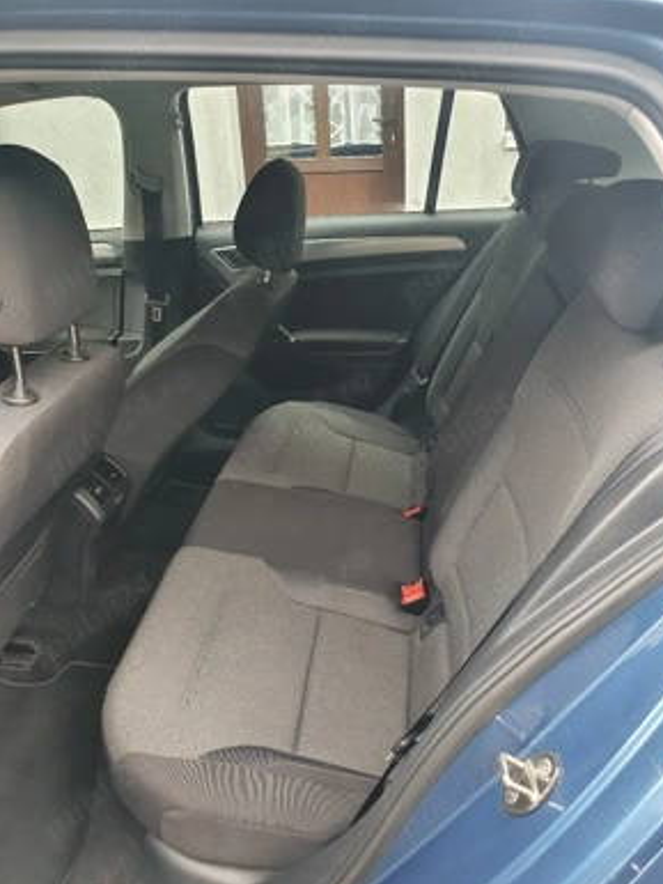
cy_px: 452
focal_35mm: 27
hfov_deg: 51.4
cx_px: 342
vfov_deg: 65.3
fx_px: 689
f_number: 2.4
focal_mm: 4.32
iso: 200
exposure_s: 1/100
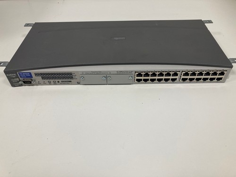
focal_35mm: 28
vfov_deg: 49.7
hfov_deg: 63.4
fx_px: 191
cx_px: 118
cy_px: 88
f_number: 1.8
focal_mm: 3.99
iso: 40
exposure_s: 1/50
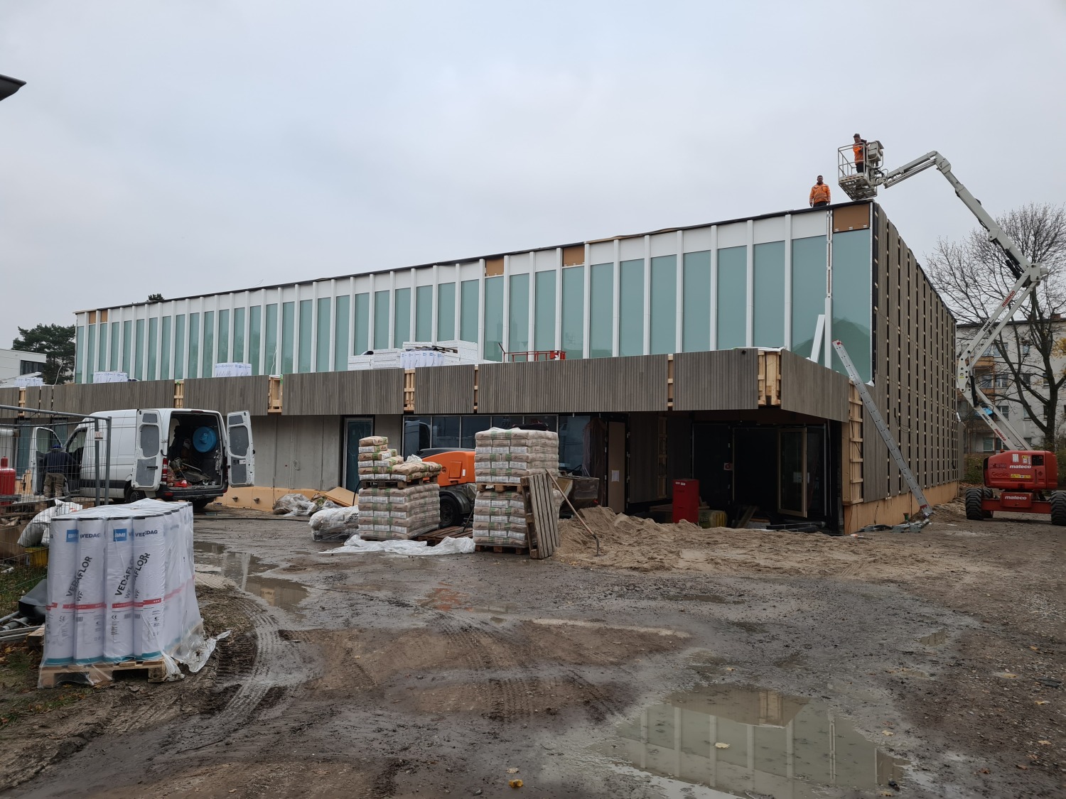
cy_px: 400
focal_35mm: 26
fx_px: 801
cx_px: 533
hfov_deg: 67.3
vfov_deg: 53.1
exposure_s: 1/100
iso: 80
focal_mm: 5.4
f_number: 1.8
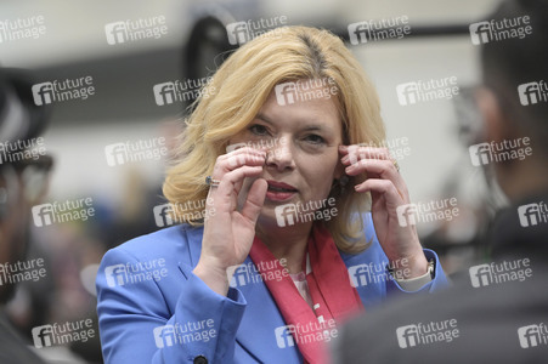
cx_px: 274
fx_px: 3042
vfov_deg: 6.9
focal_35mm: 200
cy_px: 182
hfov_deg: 10.3
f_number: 4.5
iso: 2500
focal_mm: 200
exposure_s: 1/400
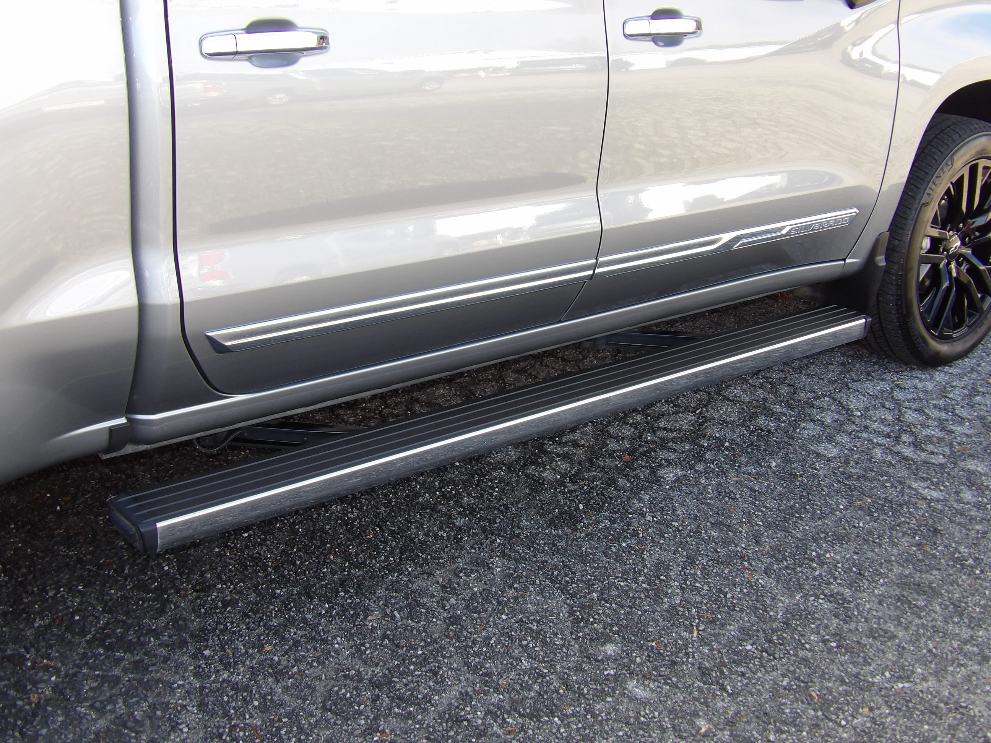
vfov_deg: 31.5
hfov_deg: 41.2
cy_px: 372
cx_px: 496
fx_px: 1317
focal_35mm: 46
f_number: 3.8
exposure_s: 1/78
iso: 100
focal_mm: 8.2
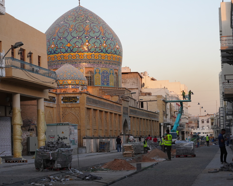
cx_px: 120
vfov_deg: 19.2
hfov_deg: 23.8
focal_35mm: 80
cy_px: 92
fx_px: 552
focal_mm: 70
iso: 800
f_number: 5.6
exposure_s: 1/400
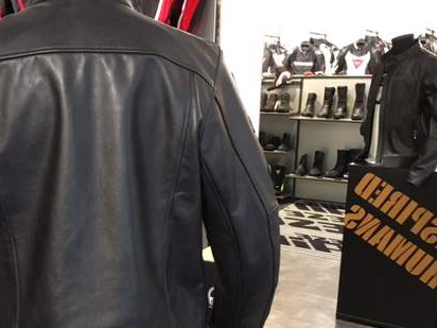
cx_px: 146
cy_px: 209
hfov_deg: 41.5
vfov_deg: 32.0
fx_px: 568
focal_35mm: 45
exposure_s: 1/30
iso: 200
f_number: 2.2
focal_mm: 4.15
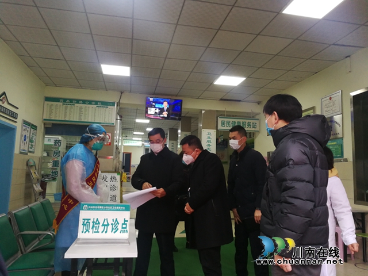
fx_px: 287
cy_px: 138
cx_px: 184
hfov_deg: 65.3
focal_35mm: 27
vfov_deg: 51.4
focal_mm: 3.95
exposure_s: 1/33.3
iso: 200
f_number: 2.2
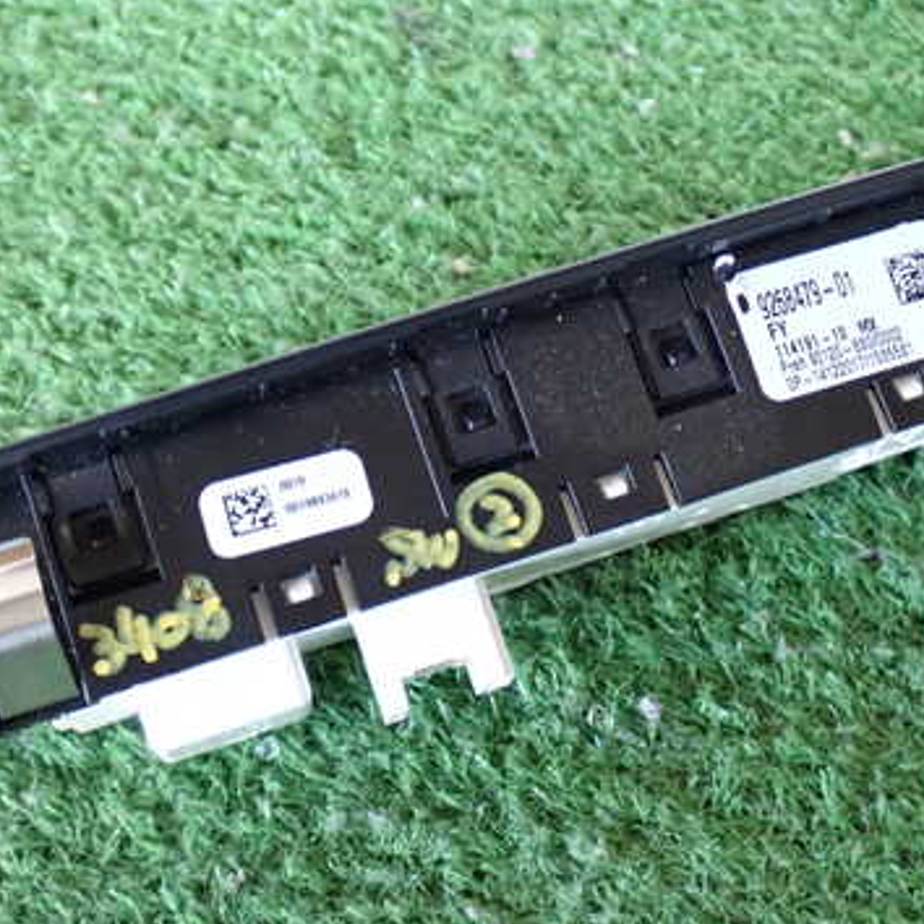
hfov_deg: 26.0
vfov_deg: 26.1
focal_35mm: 66
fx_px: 1993
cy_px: 436
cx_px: 566
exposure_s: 1/40
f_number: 2.9
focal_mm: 7.84
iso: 800
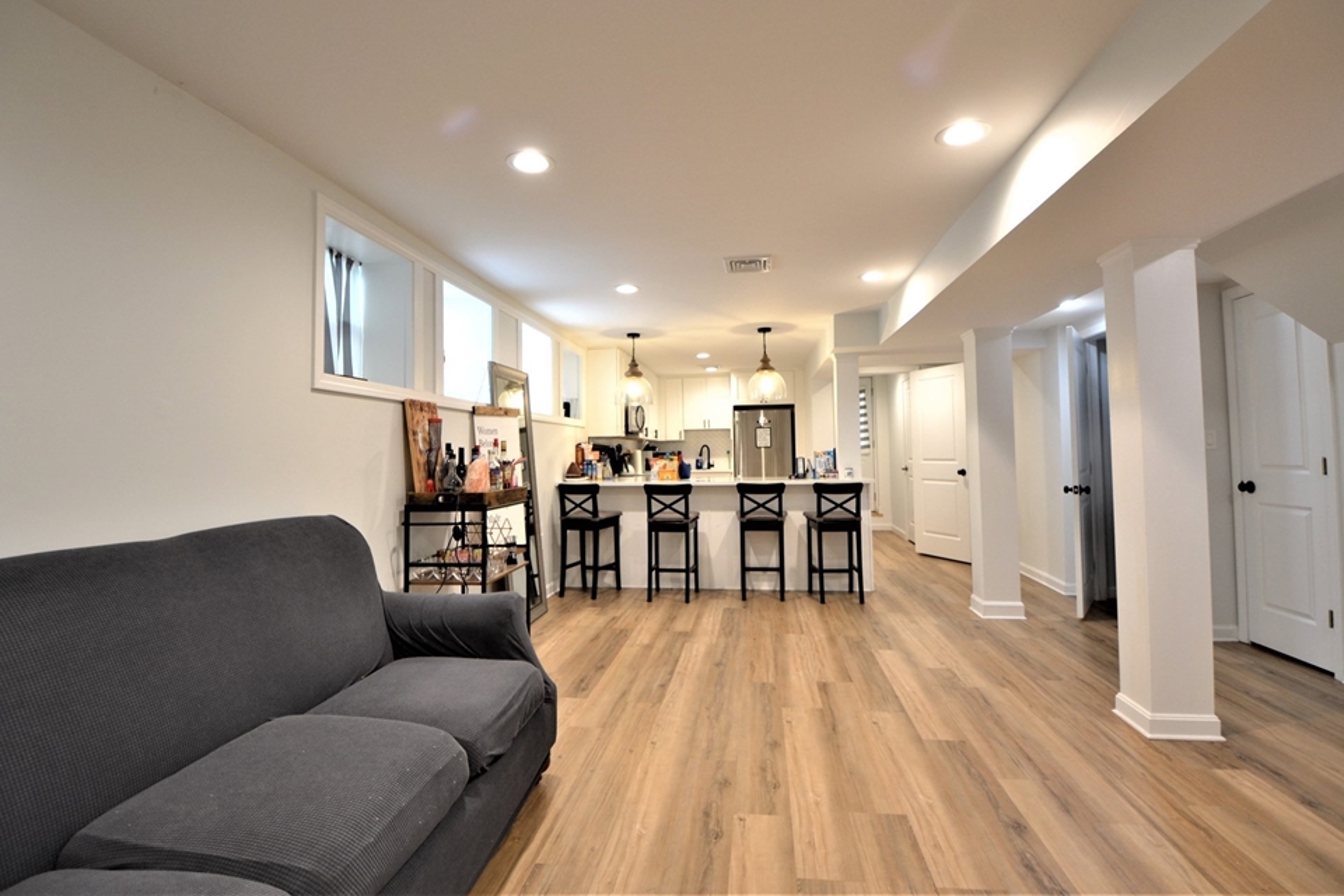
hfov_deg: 96.7
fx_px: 597
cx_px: 678
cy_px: 421
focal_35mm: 16
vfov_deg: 73.7
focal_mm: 10
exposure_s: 1/30
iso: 400
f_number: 3.5
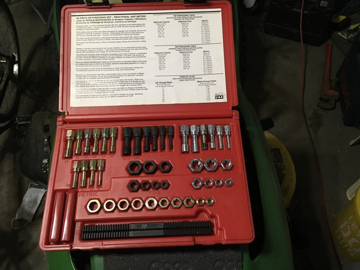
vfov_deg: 48.2
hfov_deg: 61.7
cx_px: 180
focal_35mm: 29
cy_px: 135
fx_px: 302
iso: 200
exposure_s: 1/24
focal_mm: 4.15
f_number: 2.2
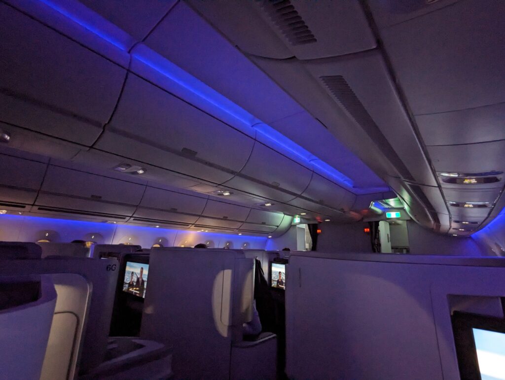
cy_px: 190
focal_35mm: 16
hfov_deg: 94.4
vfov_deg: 78.2
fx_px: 234
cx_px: 252
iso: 1195
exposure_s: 1/23.8
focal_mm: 2.35
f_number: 2.2
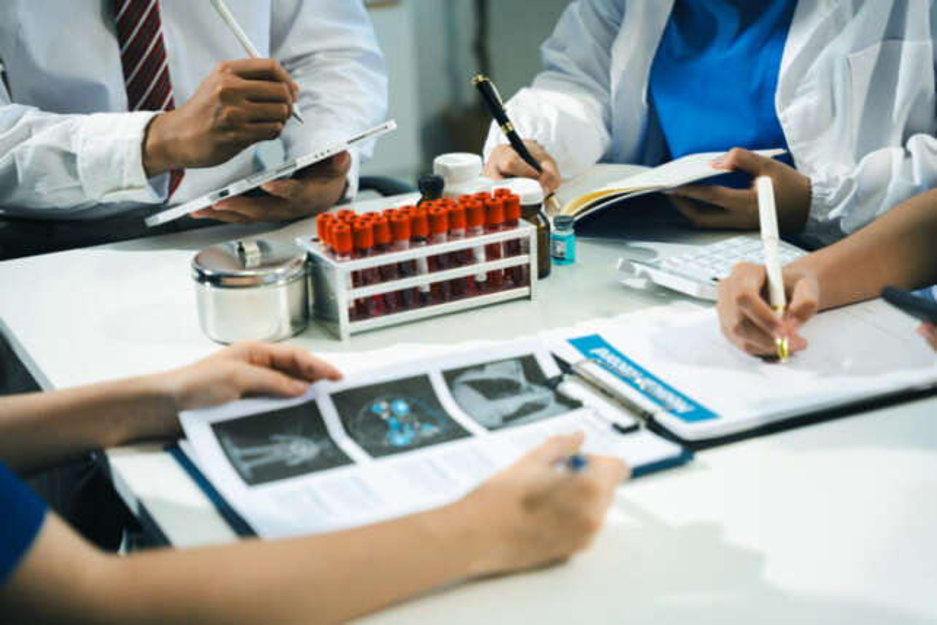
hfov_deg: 28.8
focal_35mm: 70
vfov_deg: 19.5
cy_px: 312
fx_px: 1822
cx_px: 468
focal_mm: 70
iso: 320
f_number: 3.2
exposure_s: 1/160
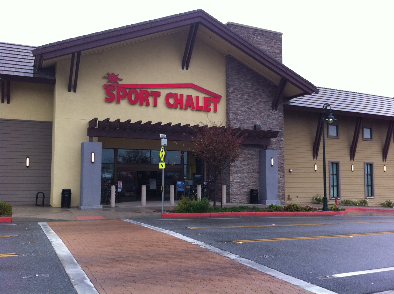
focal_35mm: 35
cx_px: 197
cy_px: 147
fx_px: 398
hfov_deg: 52.7
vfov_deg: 40.6
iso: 80
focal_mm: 3.85
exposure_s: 1/211
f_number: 2.8
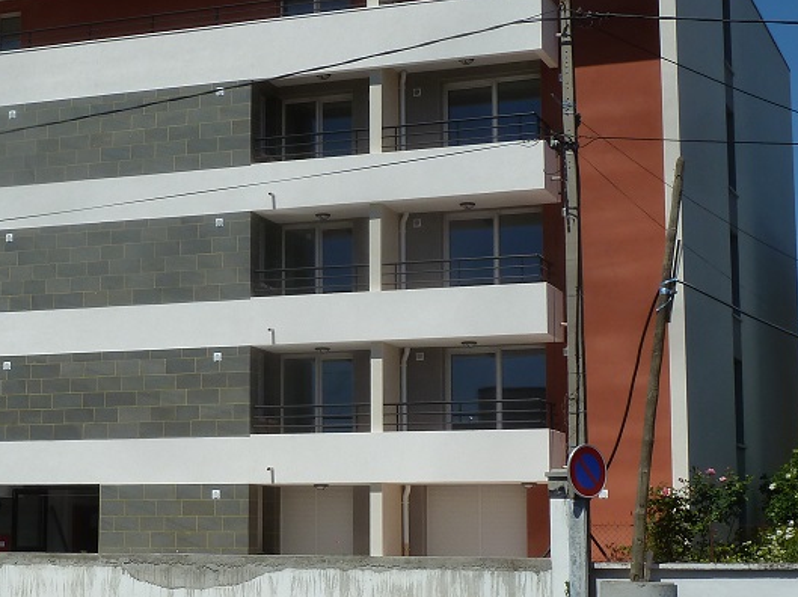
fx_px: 1613
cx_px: 255
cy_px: 329
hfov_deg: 27.6
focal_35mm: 70
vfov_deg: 21.0
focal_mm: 6.1
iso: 80
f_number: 5.6
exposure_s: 1/500
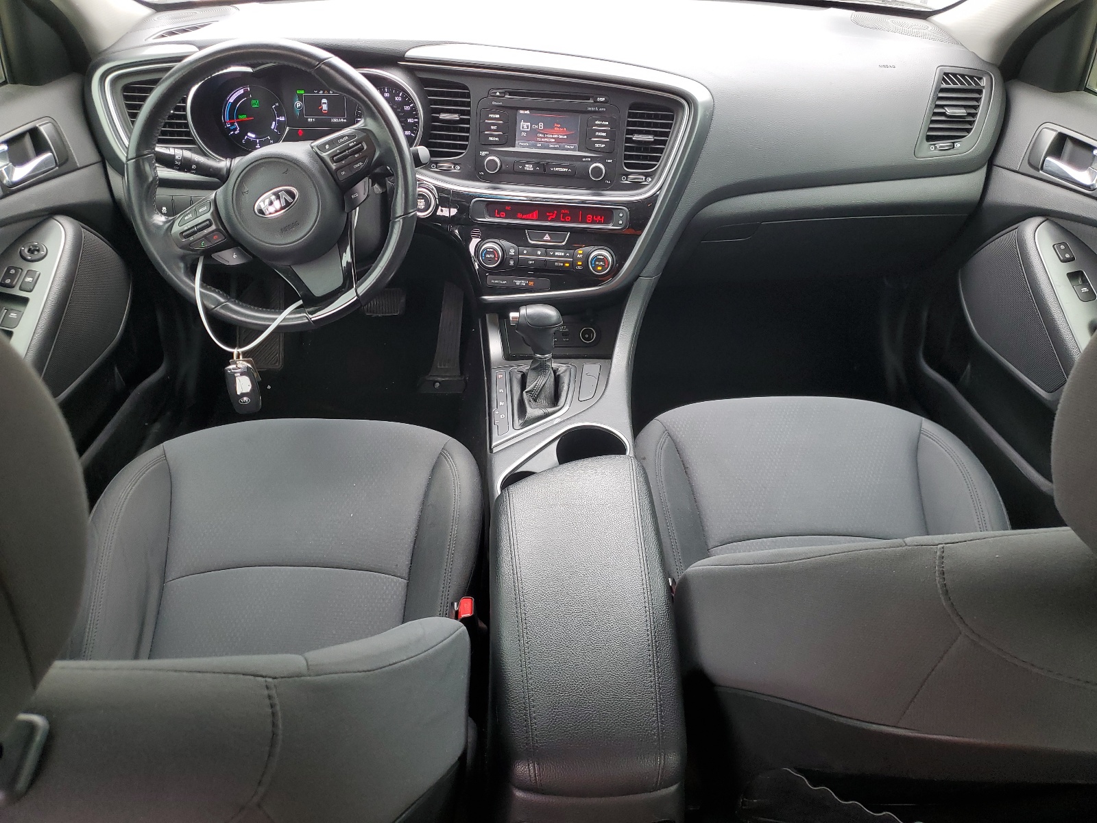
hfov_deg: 67.3
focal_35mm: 26
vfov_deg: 53.1
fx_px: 824
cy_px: 412
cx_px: 548
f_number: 1.5
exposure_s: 1/60.2
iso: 56
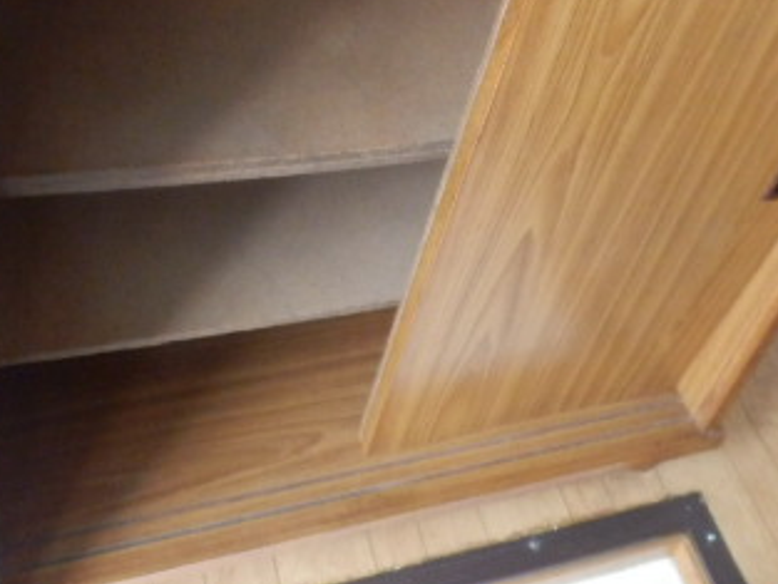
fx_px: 1102
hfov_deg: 38.7
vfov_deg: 28.4
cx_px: 480
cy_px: 45
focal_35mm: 49
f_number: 3
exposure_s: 1/30
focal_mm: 4.2
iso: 800
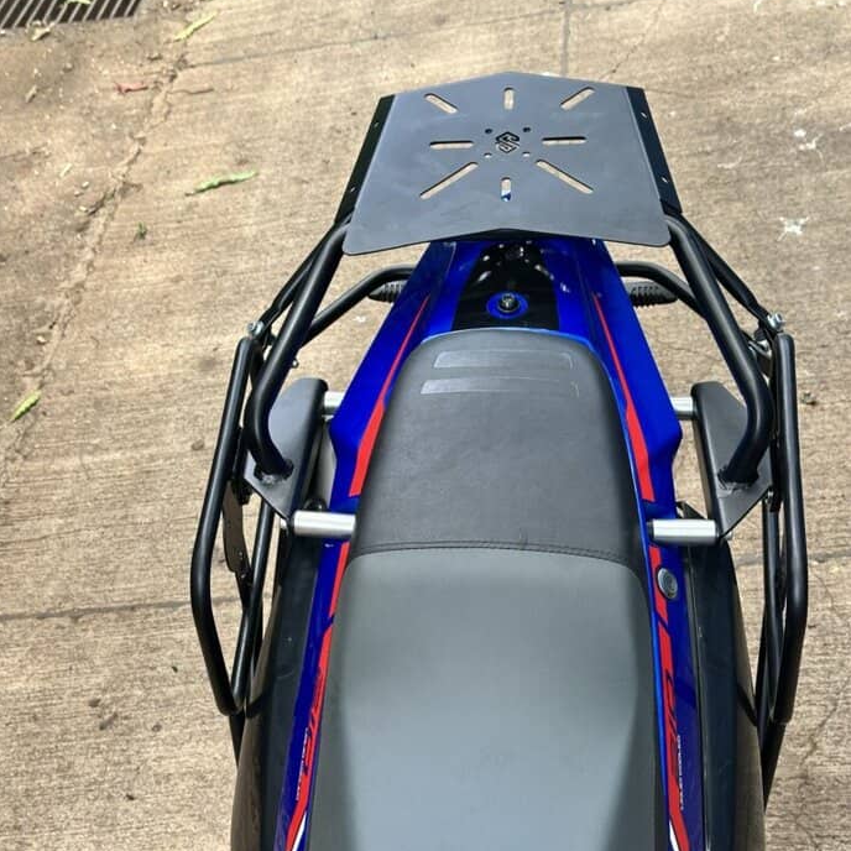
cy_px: 516
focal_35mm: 57
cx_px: 424
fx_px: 1585
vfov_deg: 30.0
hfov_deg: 30.0
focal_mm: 6.86
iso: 50
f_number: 1.78
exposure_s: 1/183
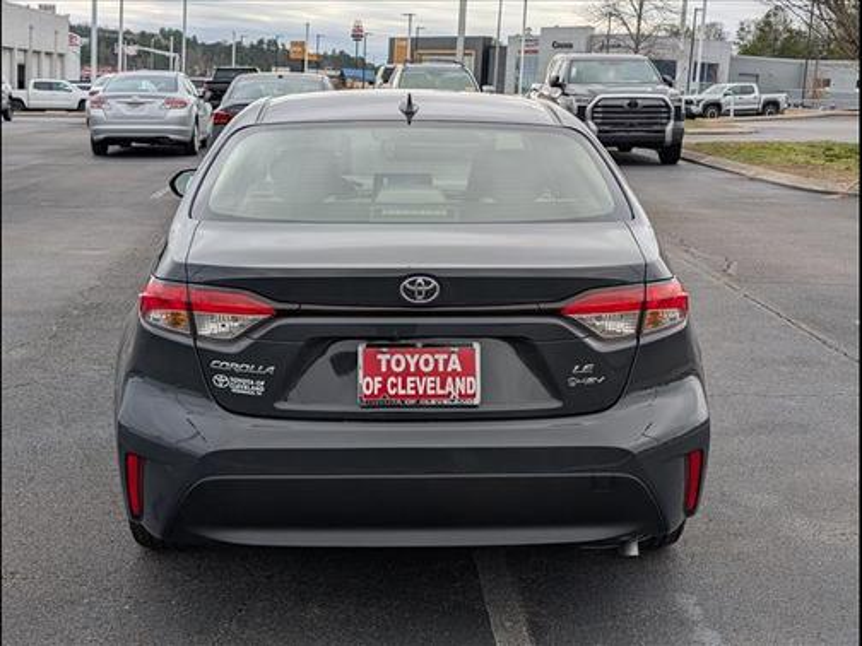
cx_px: 431
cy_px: 323
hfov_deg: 38.9
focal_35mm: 49
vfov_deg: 29.7
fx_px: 1220
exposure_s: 1/500
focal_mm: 6.9
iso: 19
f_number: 1.68
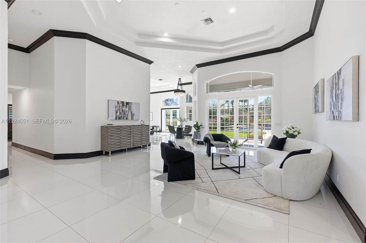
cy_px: 122
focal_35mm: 16
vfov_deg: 73.7
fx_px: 163
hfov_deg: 96.8
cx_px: 183
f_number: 8
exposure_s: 1/160
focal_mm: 16
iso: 64
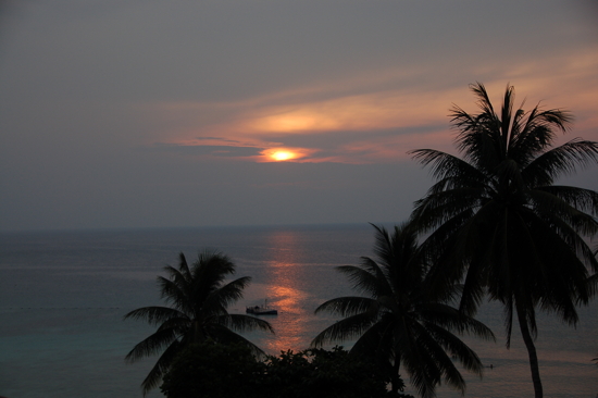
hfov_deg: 30.5
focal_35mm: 66
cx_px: 299
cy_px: 199
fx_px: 1096
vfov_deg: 20.6
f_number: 4.8
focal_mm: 44
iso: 200
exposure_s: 1/320
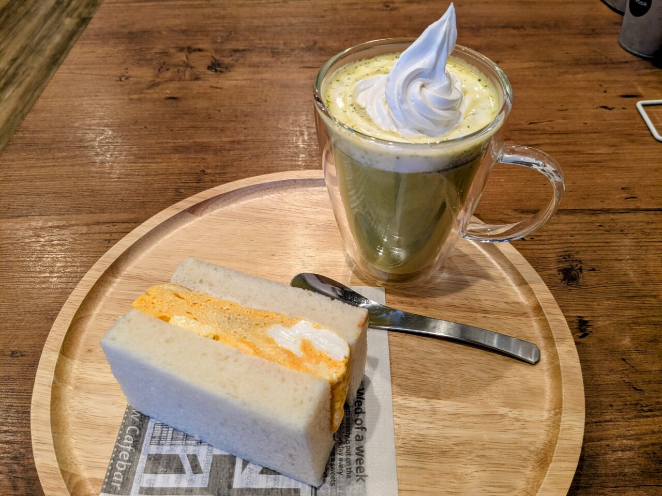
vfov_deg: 51.4
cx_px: 331
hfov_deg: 65.3
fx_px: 516
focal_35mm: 27
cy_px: 248
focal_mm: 4.38
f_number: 1.73
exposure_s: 1/24
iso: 102
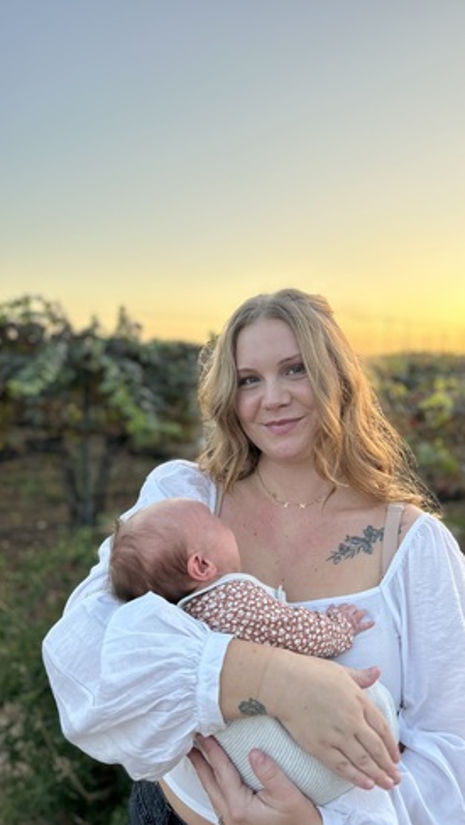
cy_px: 406
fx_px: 635
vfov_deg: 66.0
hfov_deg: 39.8
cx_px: 307
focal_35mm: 29
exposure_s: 1/261
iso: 40
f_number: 1.5
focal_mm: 5.7
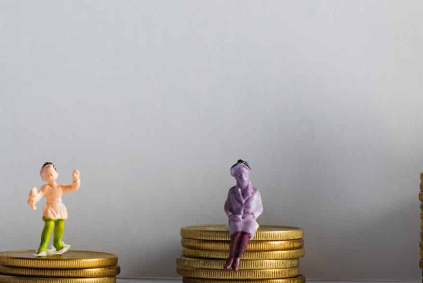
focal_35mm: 309
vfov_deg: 4.4
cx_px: 325
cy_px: -44
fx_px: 3632
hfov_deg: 6.7
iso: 100
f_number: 14
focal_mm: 105
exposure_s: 1/200
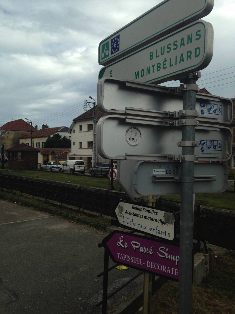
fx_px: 299
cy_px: 157
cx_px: 118
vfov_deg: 55.4
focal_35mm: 33
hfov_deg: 42.9
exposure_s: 1/1808
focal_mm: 4.12
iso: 50
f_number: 2.4
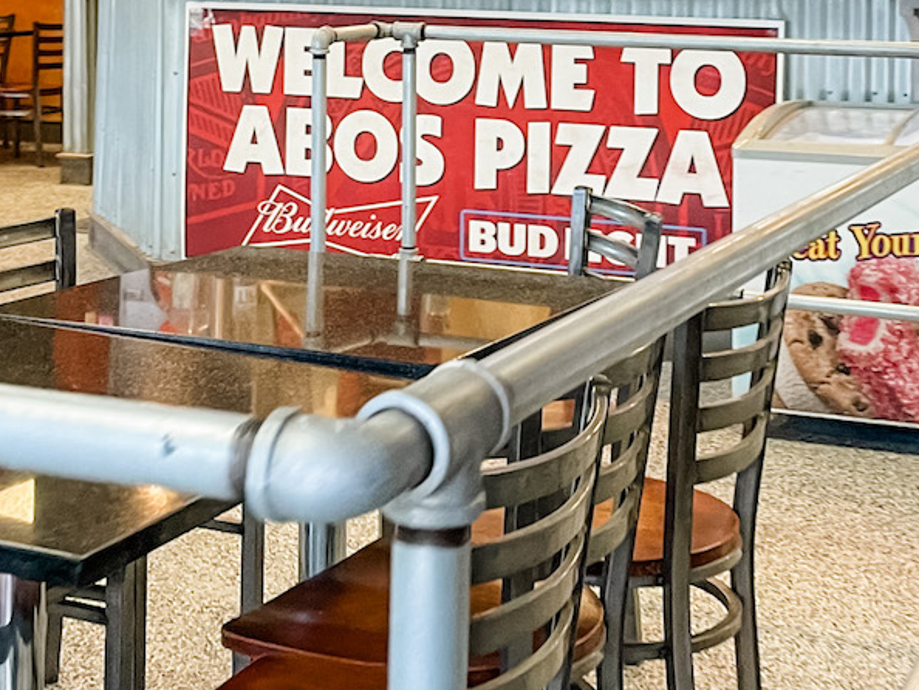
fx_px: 1859
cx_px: 506
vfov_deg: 20.3
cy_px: -6
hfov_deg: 27.8
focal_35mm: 70
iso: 125
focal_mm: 4.2
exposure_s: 1/65
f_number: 1.6
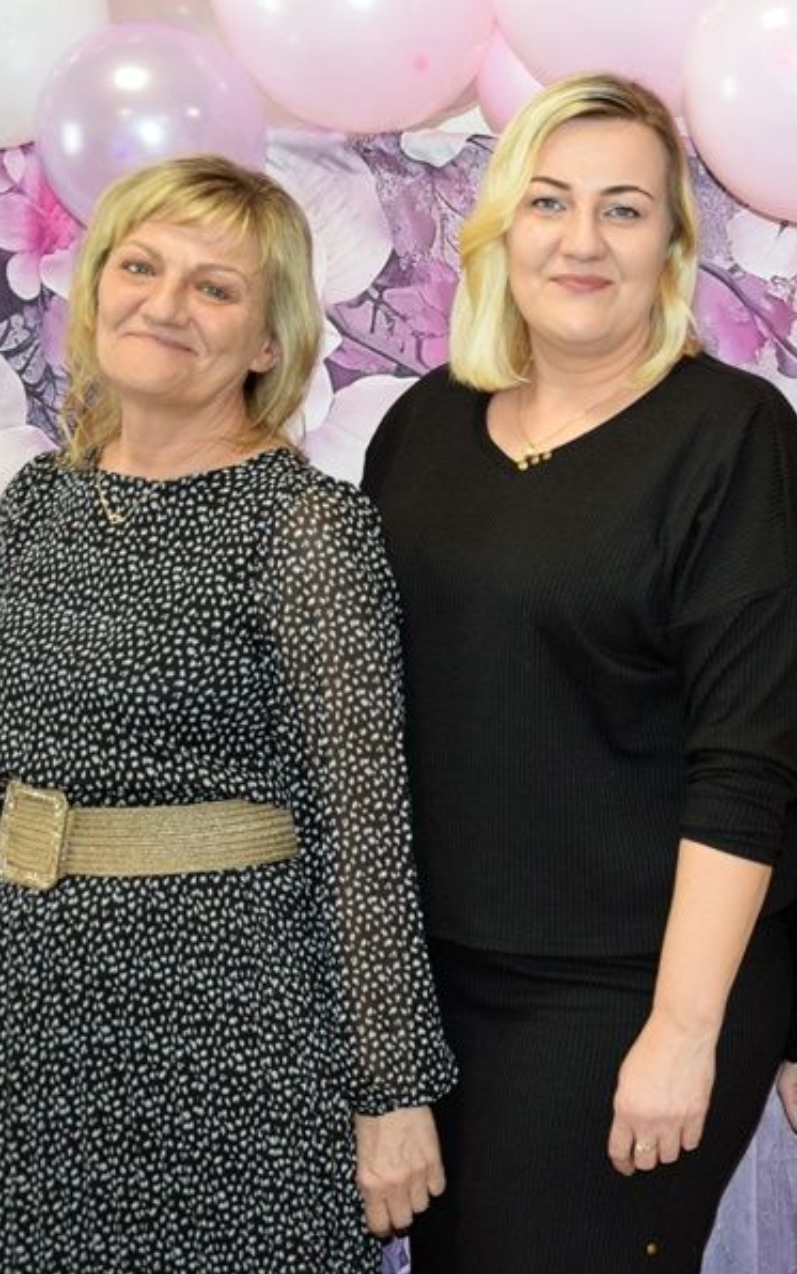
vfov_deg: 25.6
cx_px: 810
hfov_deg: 15.8
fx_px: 2804
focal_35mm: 81
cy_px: 639
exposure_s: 1/80
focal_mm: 35
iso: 800
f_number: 4.5
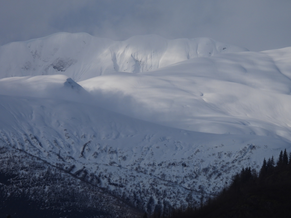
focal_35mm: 450
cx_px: 146
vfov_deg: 3.3
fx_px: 3783
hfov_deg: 4.4
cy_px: 109
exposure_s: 1/1600
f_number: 6.3
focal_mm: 80.3
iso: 100
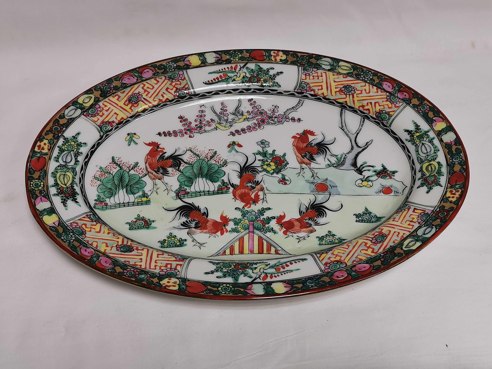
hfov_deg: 40.4
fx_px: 668
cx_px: 246
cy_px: 184
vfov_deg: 30.9
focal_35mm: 47
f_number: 1.8
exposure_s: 1/100
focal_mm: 5.58
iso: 80
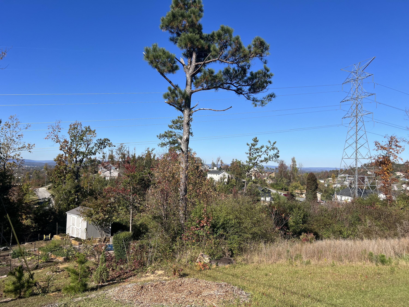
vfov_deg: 53.1
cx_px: 204
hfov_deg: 67.3
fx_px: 307
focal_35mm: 26
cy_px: 154
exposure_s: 1/4444
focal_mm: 5.7
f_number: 1.5
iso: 50
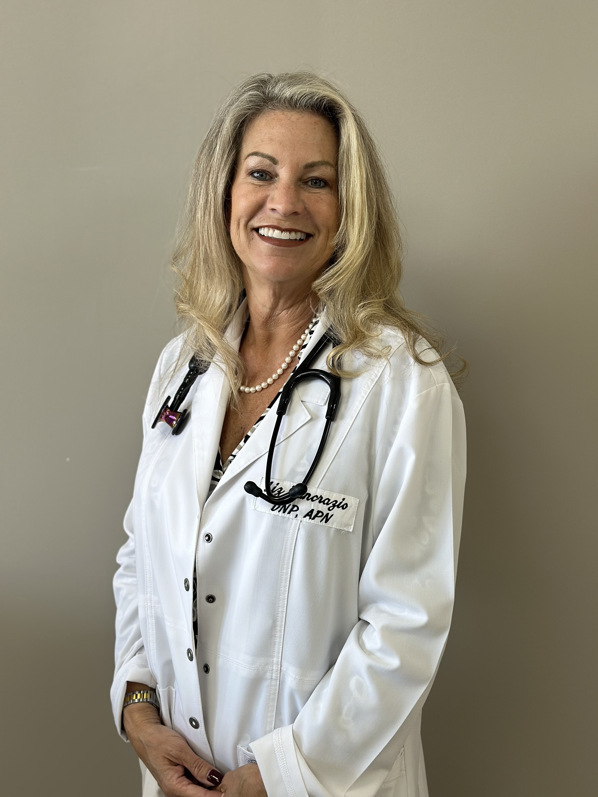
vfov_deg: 39.7
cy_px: 398
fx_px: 1106
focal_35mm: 48
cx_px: 299
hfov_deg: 30.3
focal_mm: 6.86
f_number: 1.78
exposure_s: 1/120
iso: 100
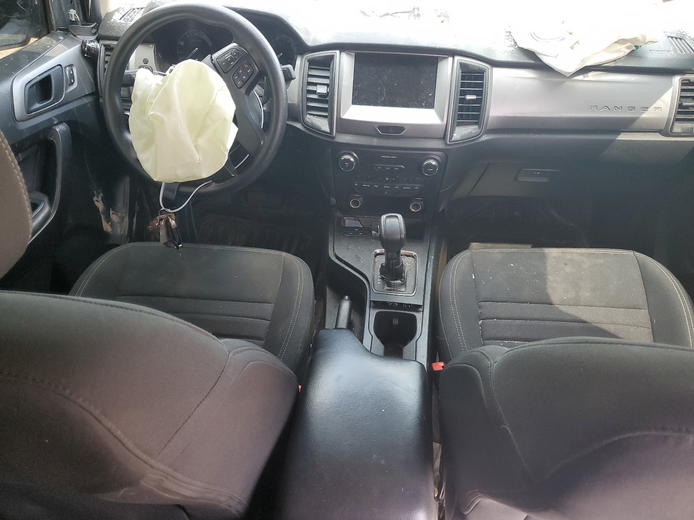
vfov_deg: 53.1
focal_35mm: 26
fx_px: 521
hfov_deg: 67.3
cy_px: 260
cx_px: 347
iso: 87
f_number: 1.5
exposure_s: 1/120
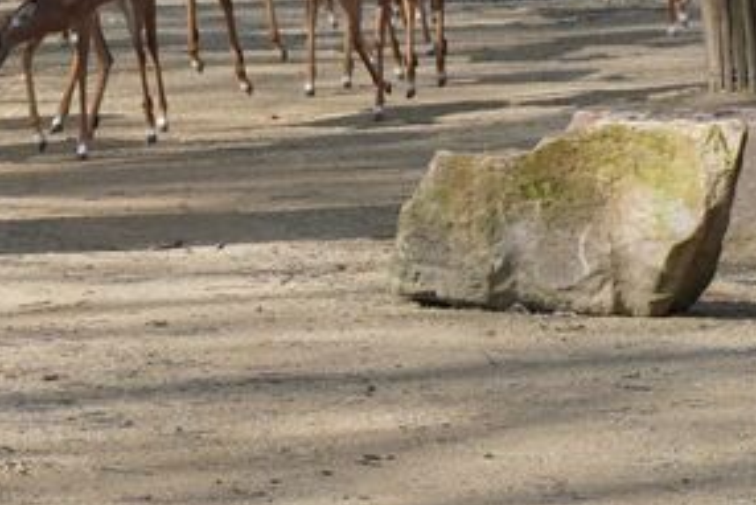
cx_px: -489
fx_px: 7437
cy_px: 42
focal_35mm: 354
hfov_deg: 5.7
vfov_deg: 3.9
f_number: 5.6
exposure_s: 1/250
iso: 100
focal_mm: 66
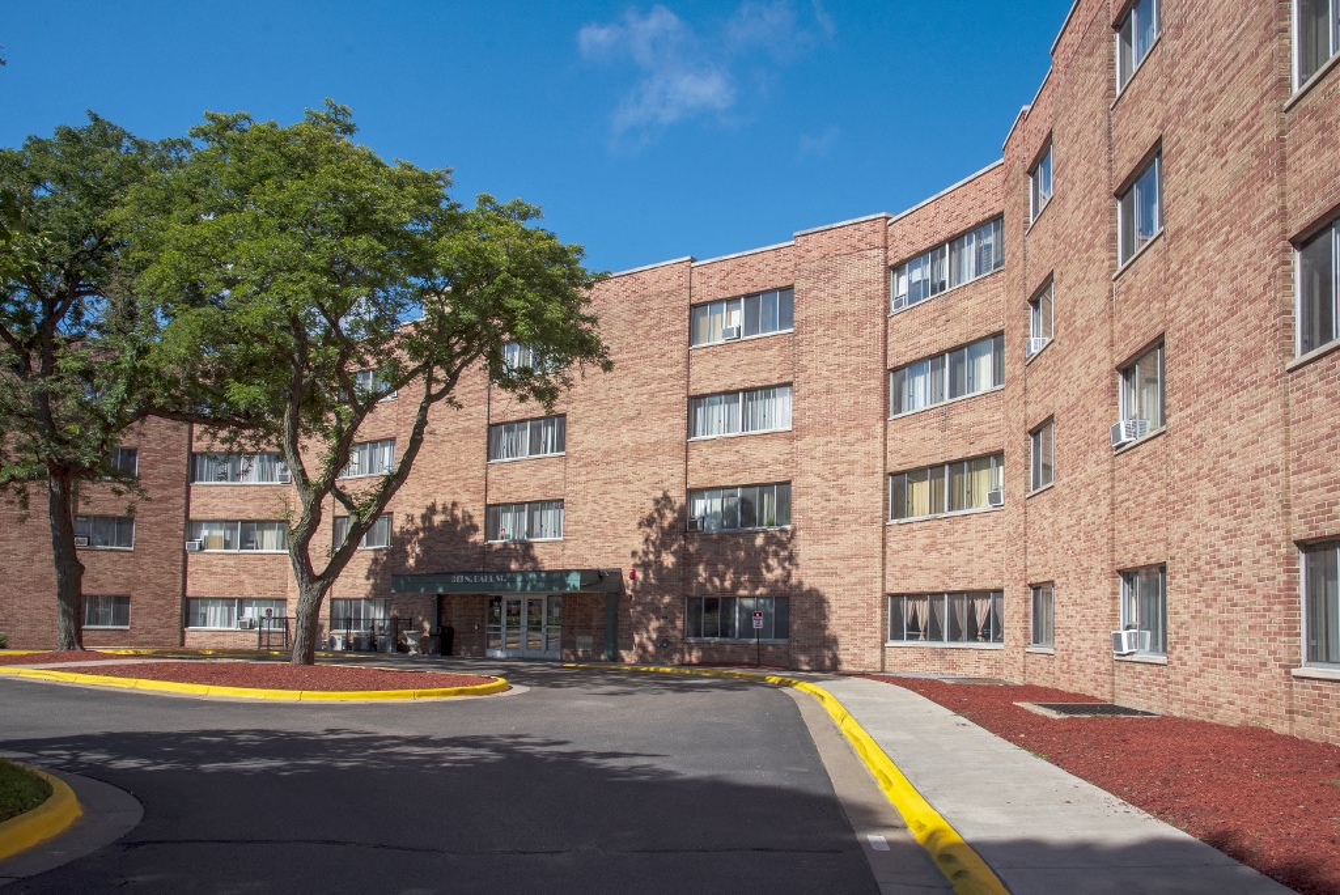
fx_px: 1006
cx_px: 670
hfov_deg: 67.4
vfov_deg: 48.0
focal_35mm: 27
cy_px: 448
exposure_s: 1/500
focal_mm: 27
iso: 200
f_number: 11
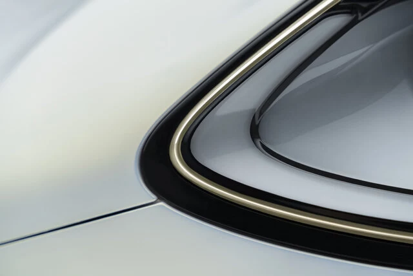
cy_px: 138
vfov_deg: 19.5
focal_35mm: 70
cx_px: 206
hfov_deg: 28.8
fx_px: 803
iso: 400
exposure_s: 1/320
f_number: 4.5
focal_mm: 70
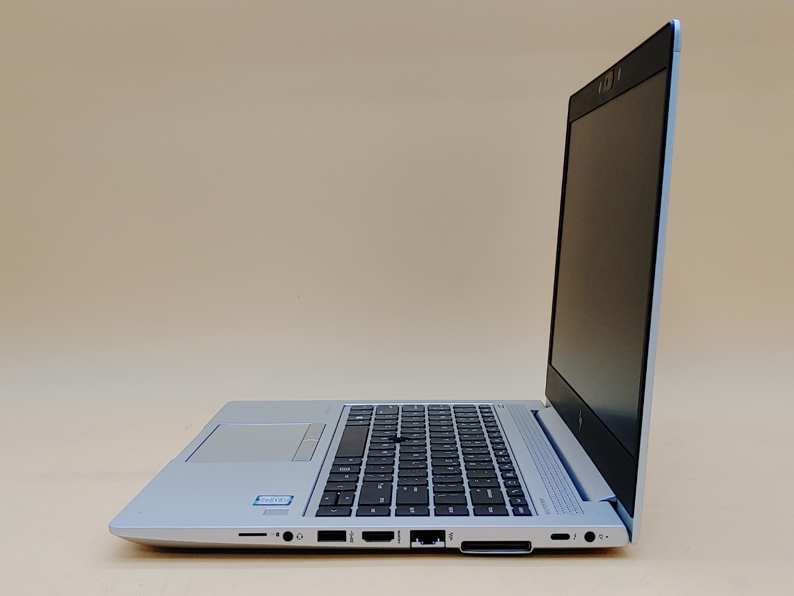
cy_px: 298
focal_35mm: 46
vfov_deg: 31.5
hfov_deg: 41.2
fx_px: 1055
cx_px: 397
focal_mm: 4.36
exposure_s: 1/145
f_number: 1.8
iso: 50
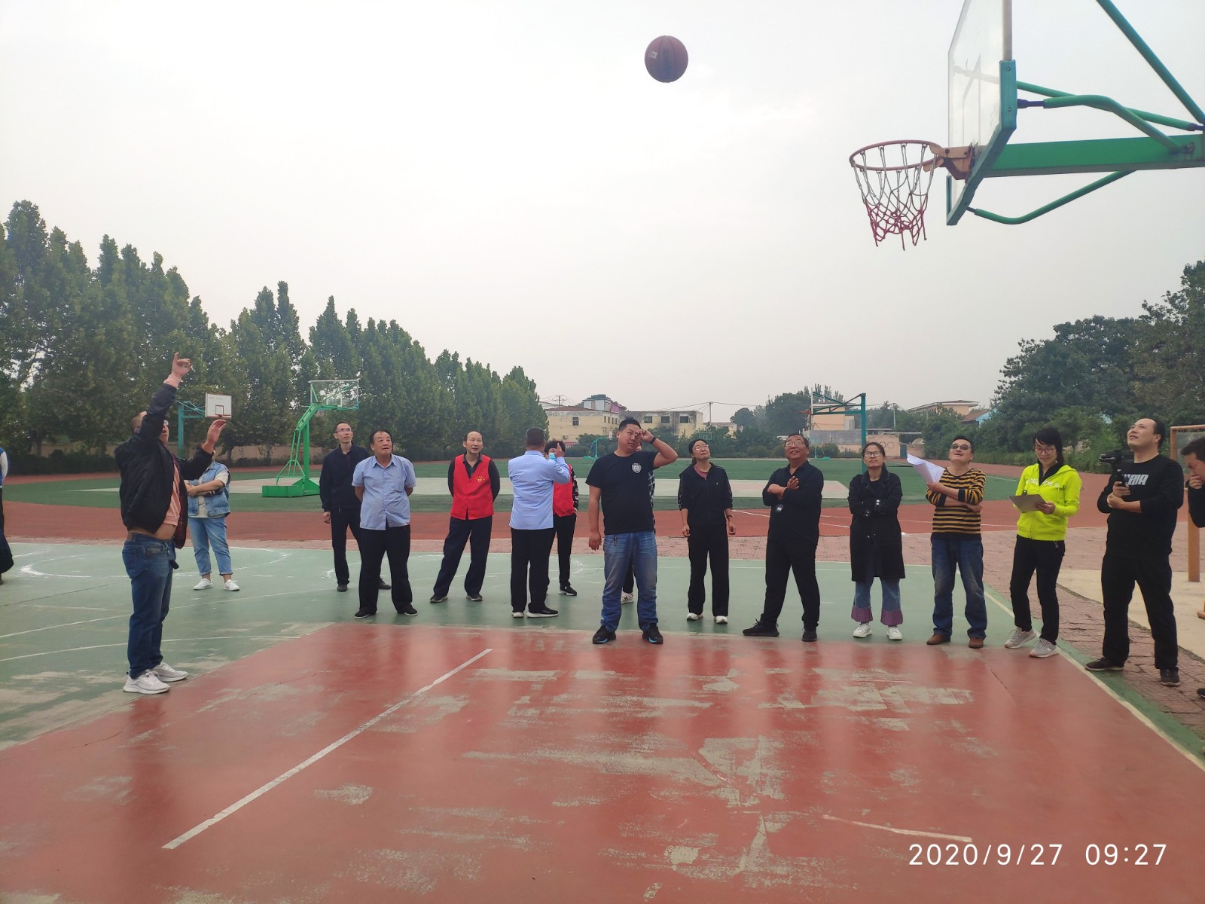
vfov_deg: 63.4
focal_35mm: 21
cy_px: 452
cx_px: 602
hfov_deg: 79.0
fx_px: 731
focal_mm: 4.22
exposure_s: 1/1083
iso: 100
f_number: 1.8
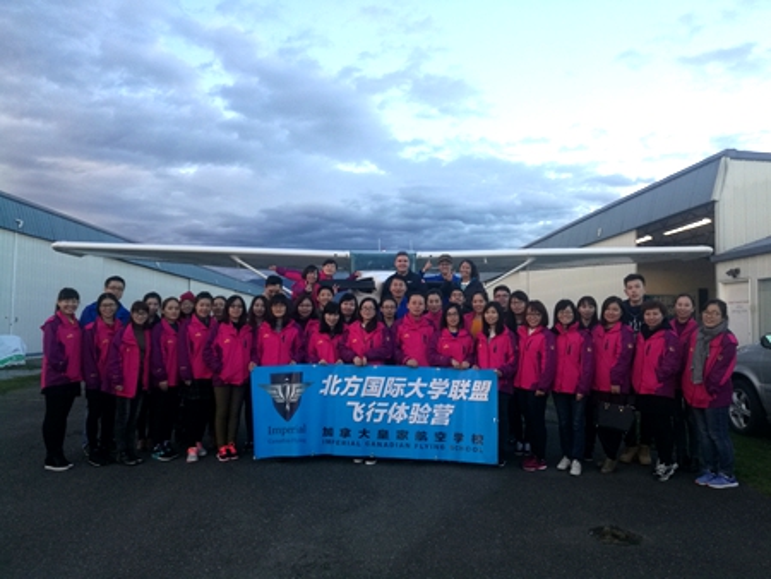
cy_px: 290
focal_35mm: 27
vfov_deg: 51.4
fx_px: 602
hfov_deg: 65.3
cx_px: 386
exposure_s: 1/161
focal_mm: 4.04
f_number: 2
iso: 50
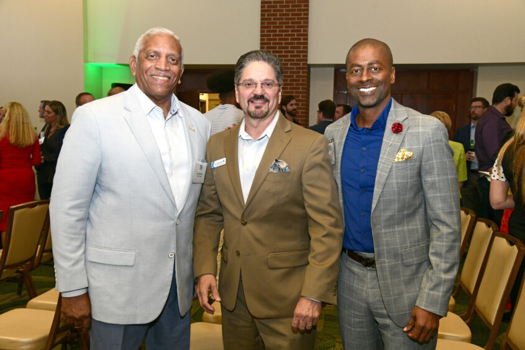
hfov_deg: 50.7
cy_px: 175
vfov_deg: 35.0
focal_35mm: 38
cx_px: 262
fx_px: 554
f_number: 5.6
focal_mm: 38
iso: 1600
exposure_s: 1/60
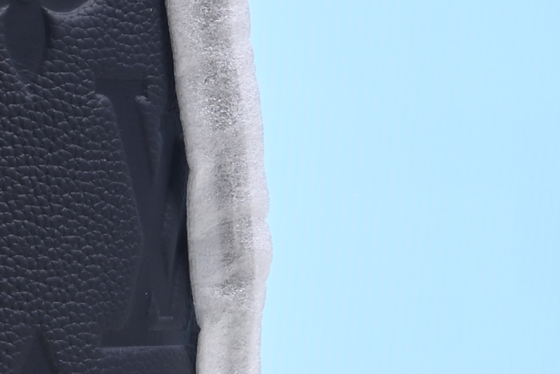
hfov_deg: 8.0
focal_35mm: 241
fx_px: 3750
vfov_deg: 5.7
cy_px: 228
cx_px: -655
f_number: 16
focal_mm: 40
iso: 100
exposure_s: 1/2
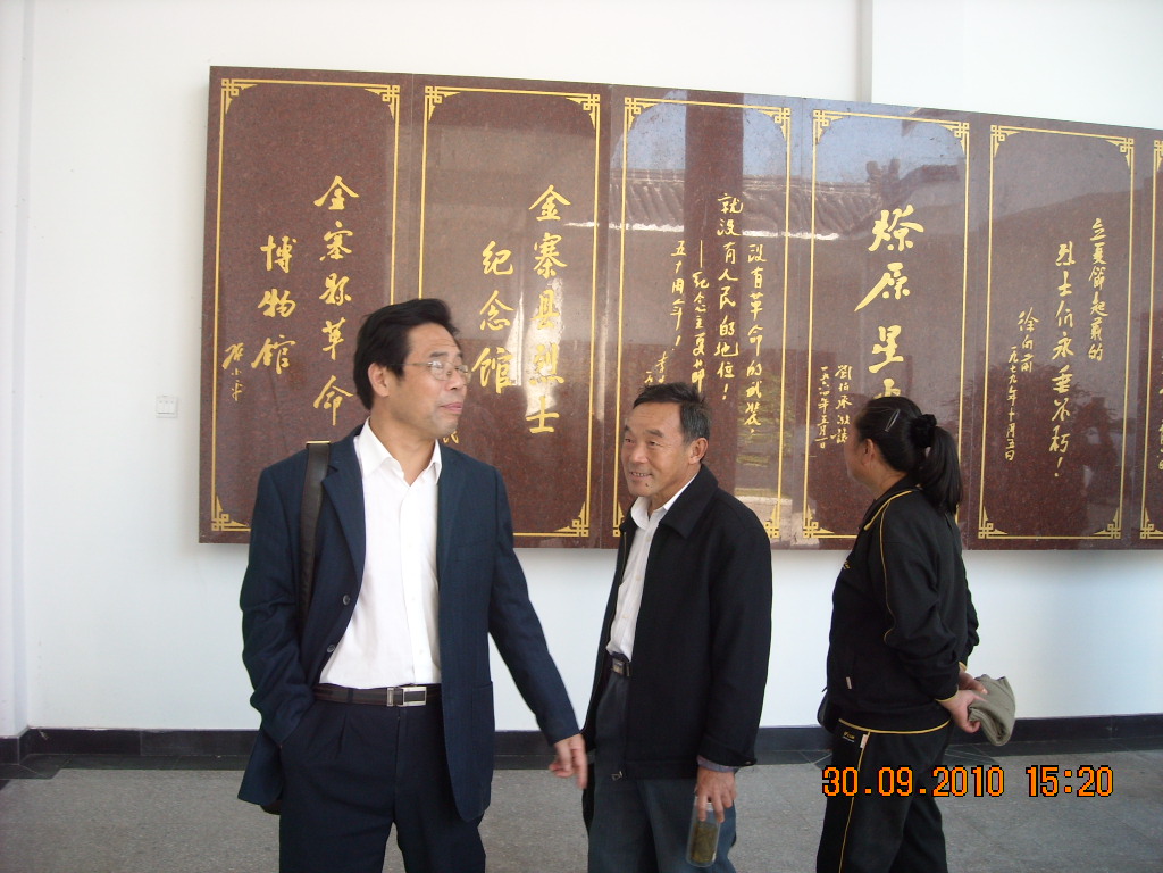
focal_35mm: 35
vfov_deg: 40.7
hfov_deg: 52.6
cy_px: 436
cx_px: 582
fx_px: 1176
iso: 100
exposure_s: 1/60
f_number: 2.8
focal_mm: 5.7
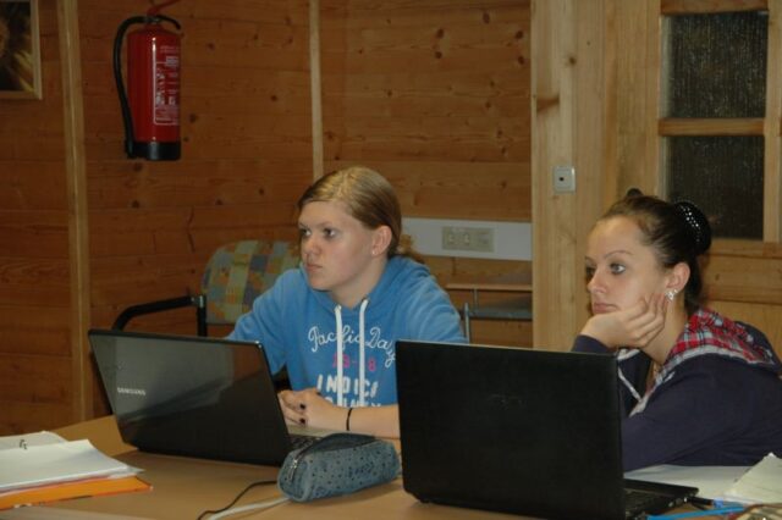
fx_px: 1954
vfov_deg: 15.2
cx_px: 391
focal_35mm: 90
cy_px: 260
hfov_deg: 22.6
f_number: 5.3
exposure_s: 1/60
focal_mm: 60
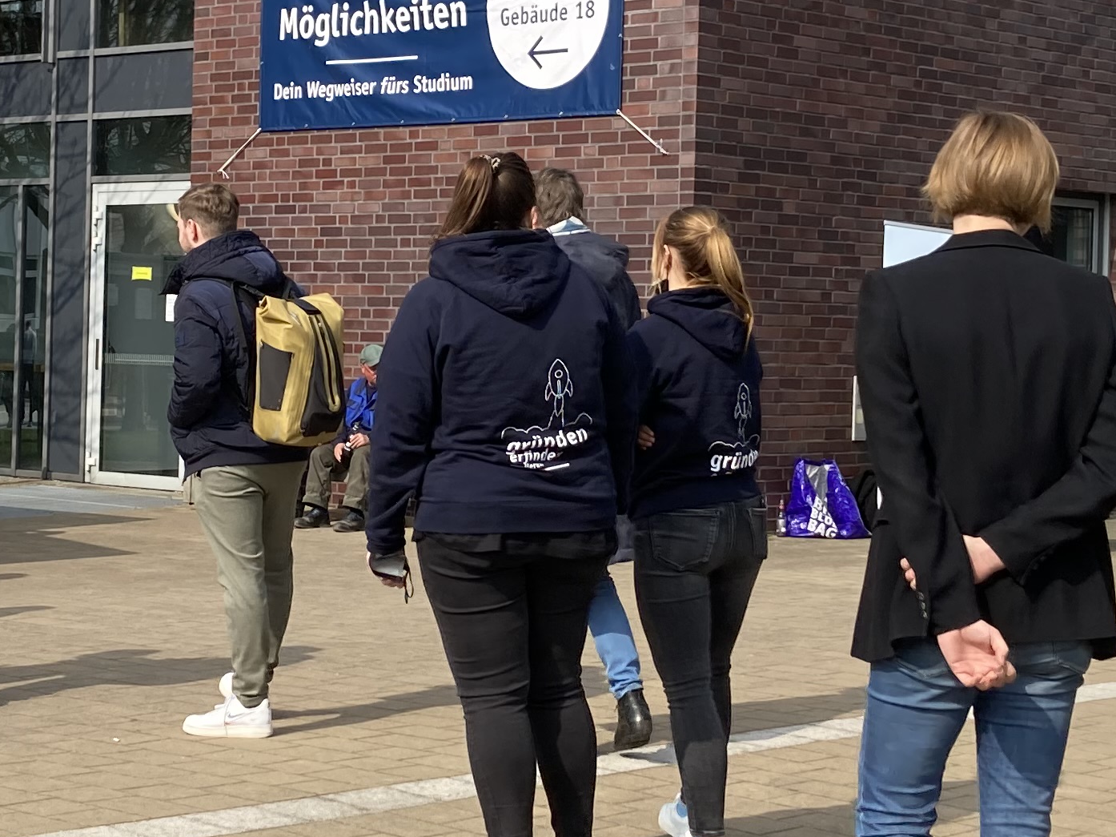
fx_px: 2611
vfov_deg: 18.2
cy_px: 348
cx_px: 442
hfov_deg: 24.1
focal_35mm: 81
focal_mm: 3.99
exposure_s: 1/1499
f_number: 1.8
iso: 20
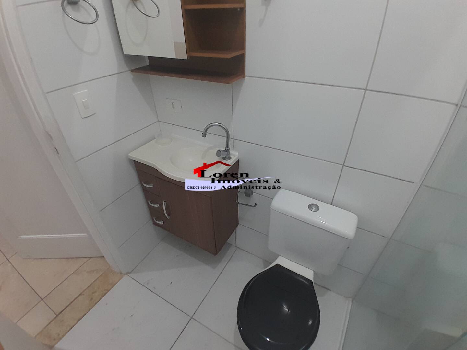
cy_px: 175
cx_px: 234
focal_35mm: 17
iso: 100
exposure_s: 1/40
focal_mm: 1.46
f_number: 2.2
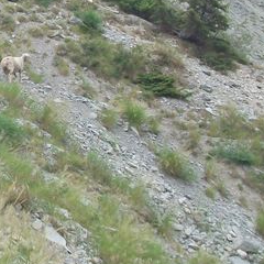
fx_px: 863
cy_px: -10
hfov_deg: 16.6
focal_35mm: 100
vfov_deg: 17.0
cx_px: -57
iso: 80
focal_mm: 5.7
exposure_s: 1/500
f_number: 2.8
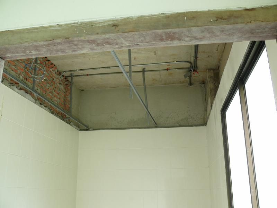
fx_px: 280
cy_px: 104
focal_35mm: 35
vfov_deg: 40.7
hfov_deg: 52.6
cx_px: 138
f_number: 4
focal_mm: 7.4
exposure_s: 1/8
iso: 100
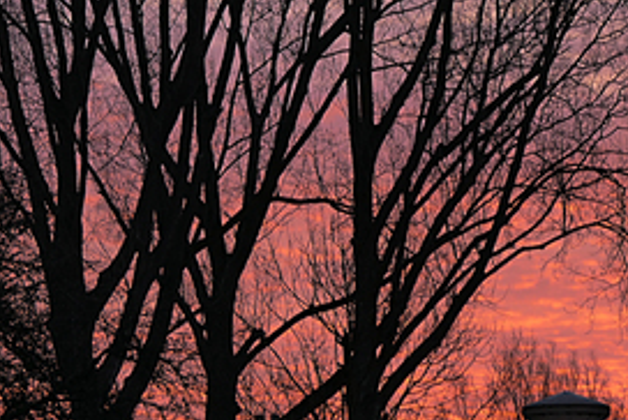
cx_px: 515
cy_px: 269
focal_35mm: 250
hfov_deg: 8.2
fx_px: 4366
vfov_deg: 5.5
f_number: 4.3
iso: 125
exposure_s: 1/80
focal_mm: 54.5
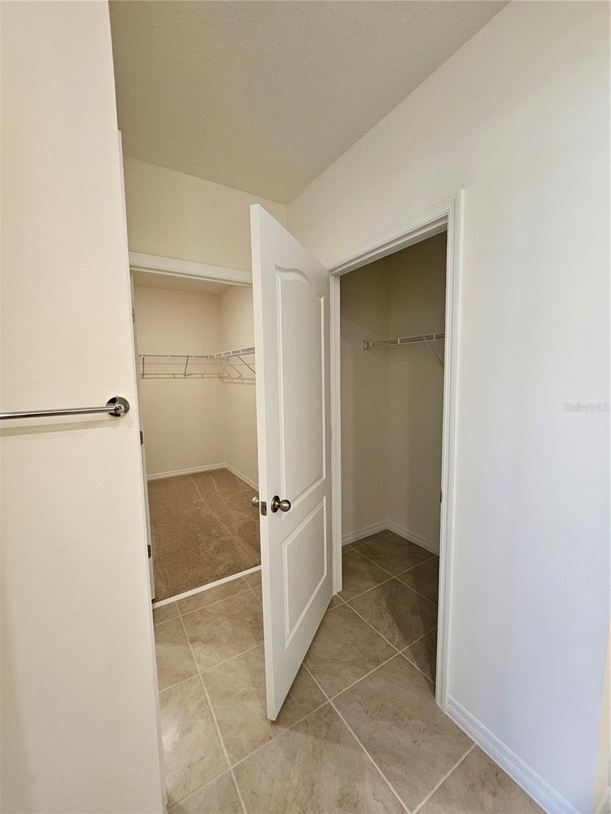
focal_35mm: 13
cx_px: 306
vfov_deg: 106.2
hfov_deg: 89.9
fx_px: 306
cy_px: 407
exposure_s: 1/60
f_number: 2.2
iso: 200
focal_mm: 1.7
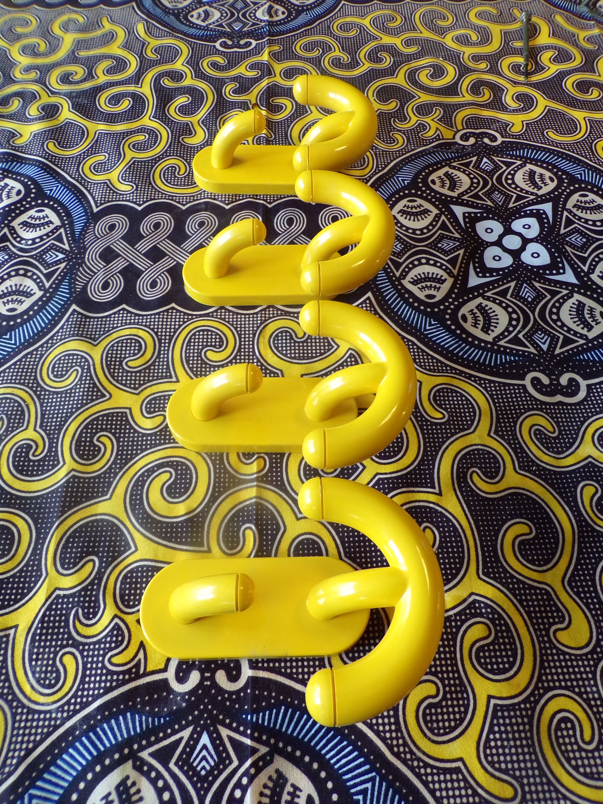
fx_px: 557
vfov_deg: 71.6
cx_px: 302
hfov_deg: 56.8
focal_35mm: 24
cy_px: 402
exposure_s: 1/25
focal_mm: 4.3
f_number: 3
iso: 200
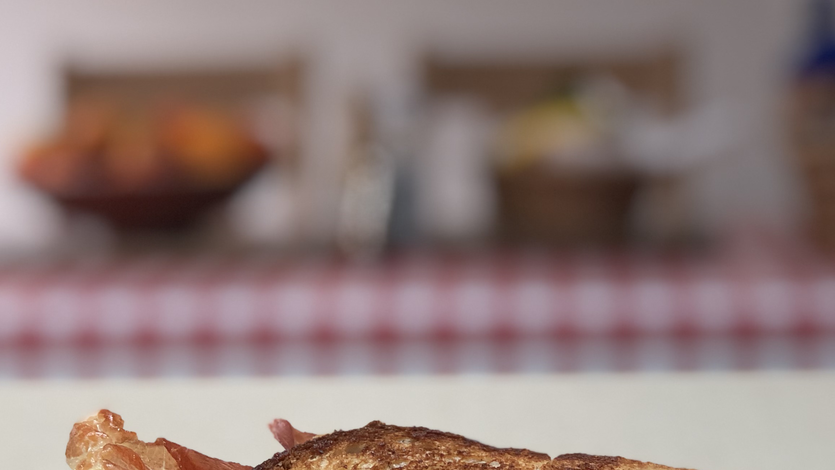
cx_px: 412
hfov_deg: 19.8
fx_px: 2391
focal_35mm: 108
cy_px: 409
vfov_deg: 11.2
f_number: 2.8
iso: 20
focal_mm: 6.6
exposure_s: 1/30
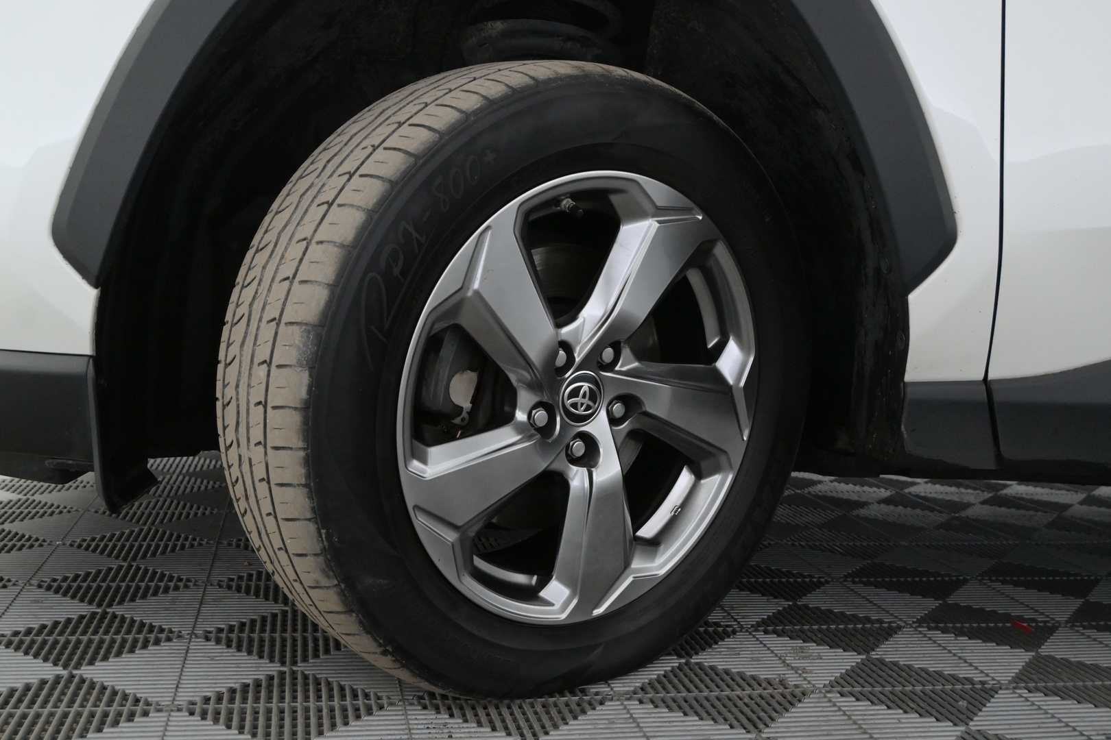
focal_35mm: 39
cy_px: 370
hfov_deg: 49.6
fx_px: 1203
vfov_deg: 34.2
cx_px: 556
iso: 2500
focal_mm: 26
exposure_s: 1/125
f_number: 5.6
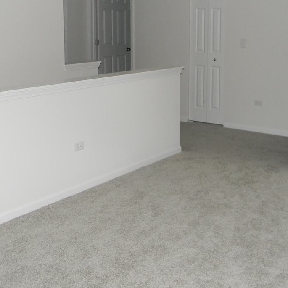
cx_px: 178
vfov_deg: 32.1
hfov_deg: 32.6
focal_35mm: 52
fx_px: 489
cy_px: 69
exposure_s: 1/26
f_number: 3.5
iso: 223
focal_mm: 5
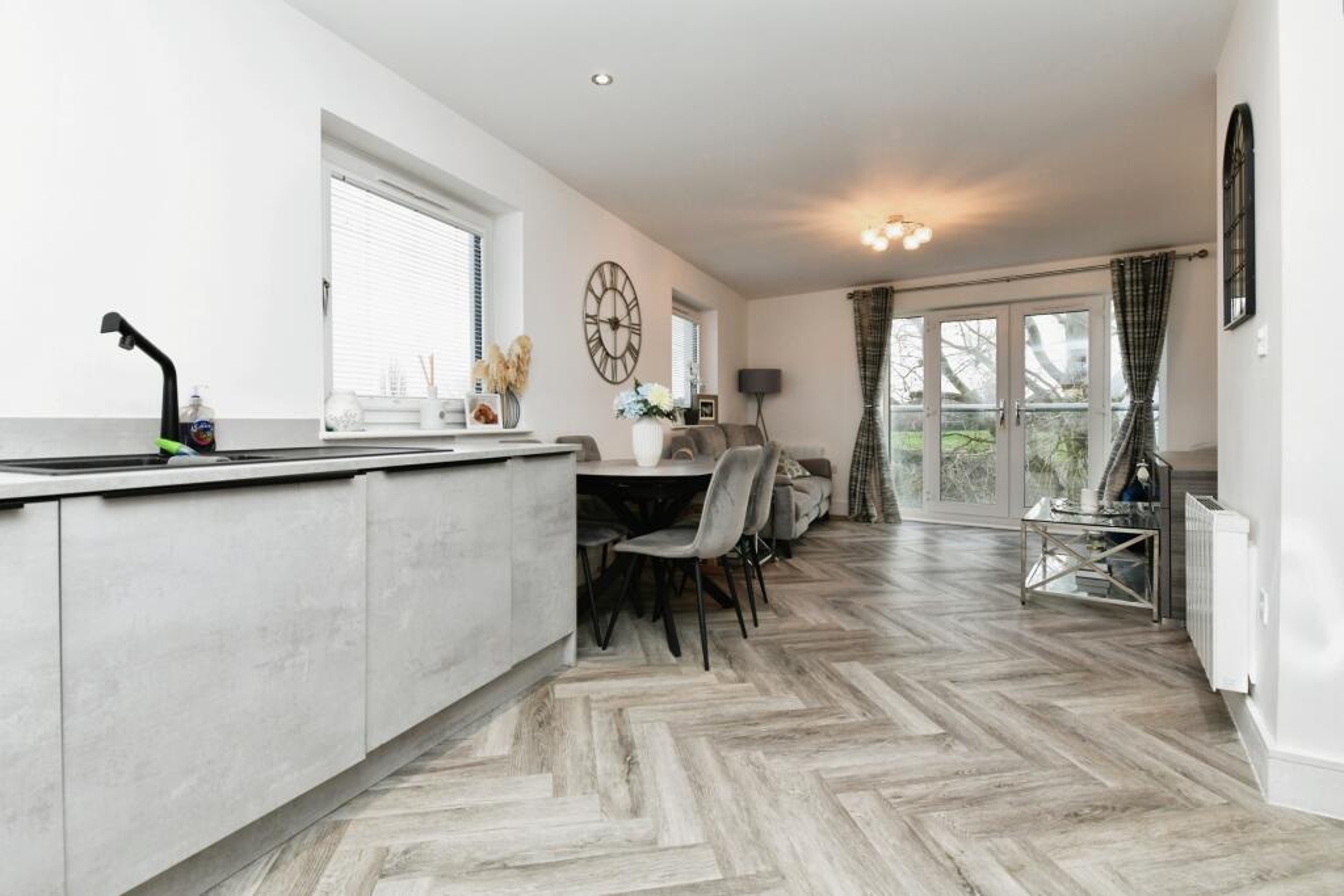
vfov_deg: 70.5
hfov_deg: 93.3
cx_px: 672
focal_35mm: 17
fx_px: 635
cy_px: 448
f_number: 8
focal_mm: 17
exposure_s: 1/60
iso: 800
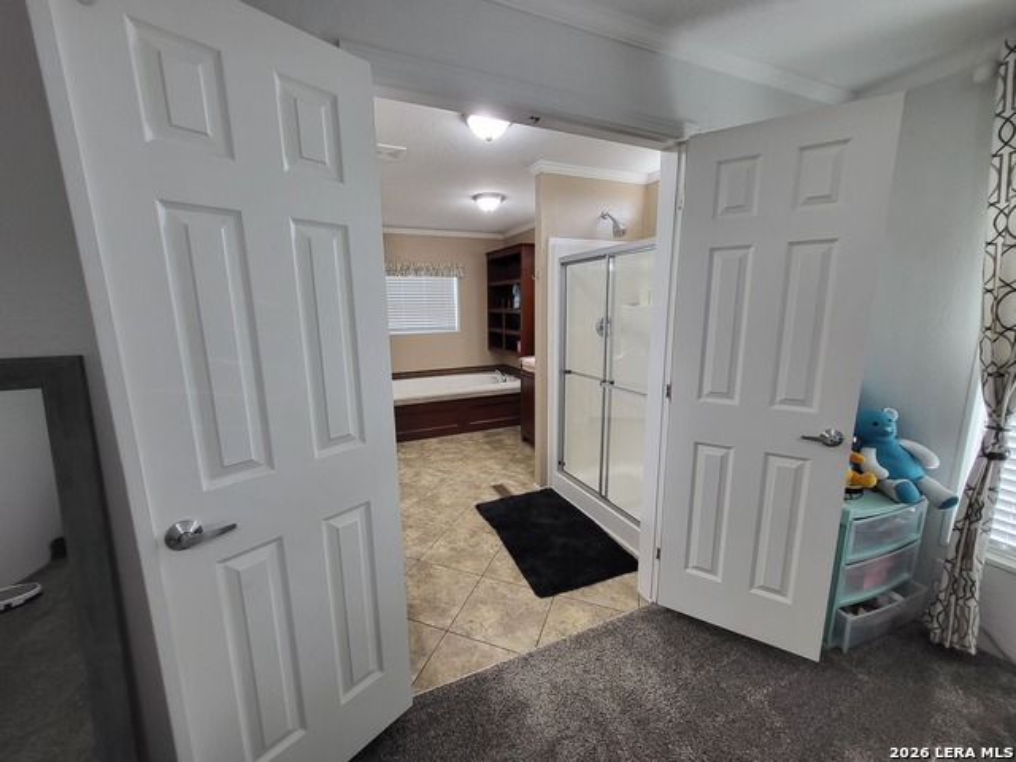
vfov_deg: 89.9
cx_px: 508
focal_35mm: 13
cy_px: 381
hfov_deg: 106.2
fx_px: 382
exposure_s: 1/60
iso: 125
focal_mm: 1.74
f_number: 2.2
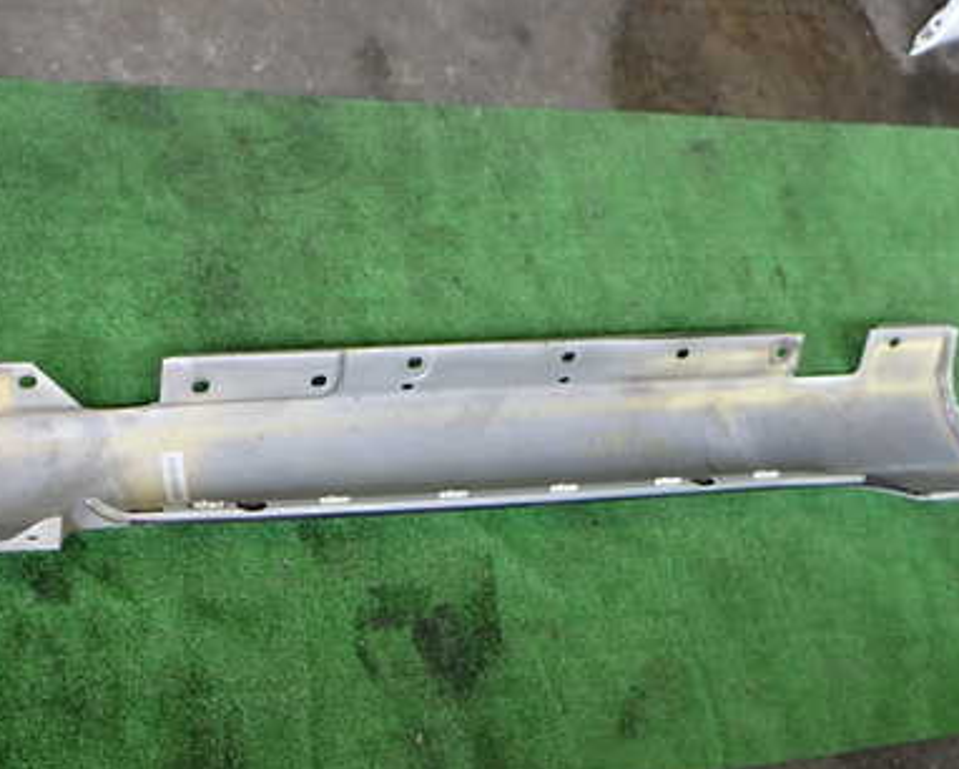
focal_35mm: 46
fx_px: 1306
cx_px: 334
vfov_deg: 32.8
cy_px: 379
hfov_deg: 39.9
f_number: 2.3
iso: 200
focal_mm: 5.4
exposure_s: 1/100
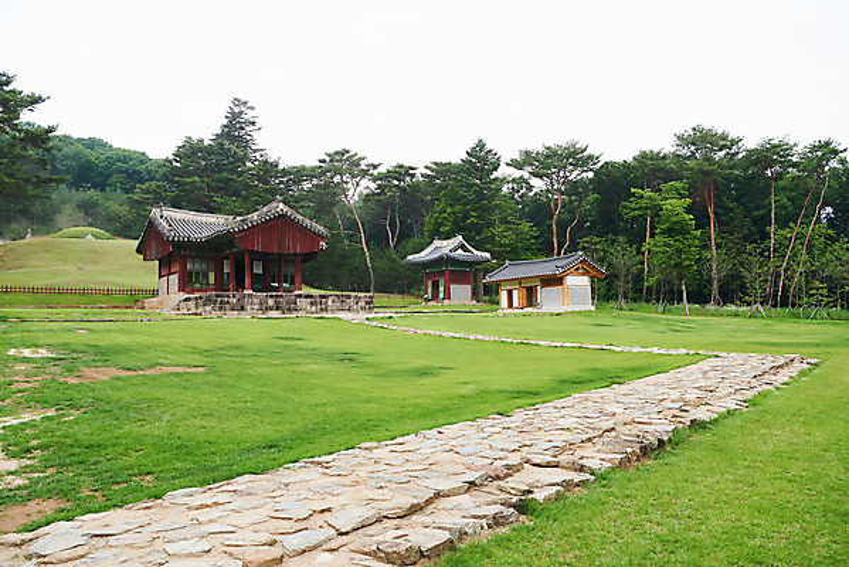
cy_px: 284
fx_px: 731
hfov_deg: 60.3
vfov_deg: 42.4
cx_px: 424
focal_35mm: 31
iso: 400
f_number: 5.6
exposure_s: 1/1000
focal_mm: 31
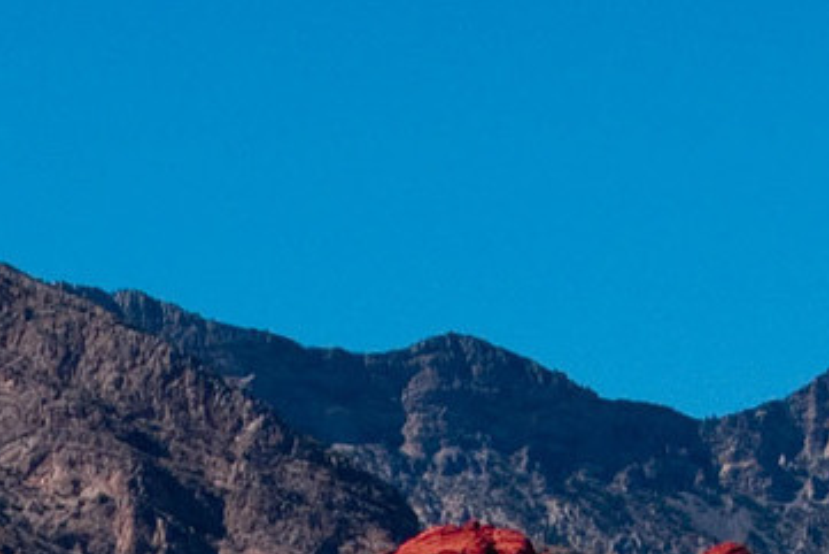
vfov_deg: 3.3
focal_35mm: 415
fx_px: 9560
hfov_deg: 5.0
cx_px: 129
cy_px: 986
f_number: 9
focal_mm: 52
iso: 200
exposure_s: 1/320
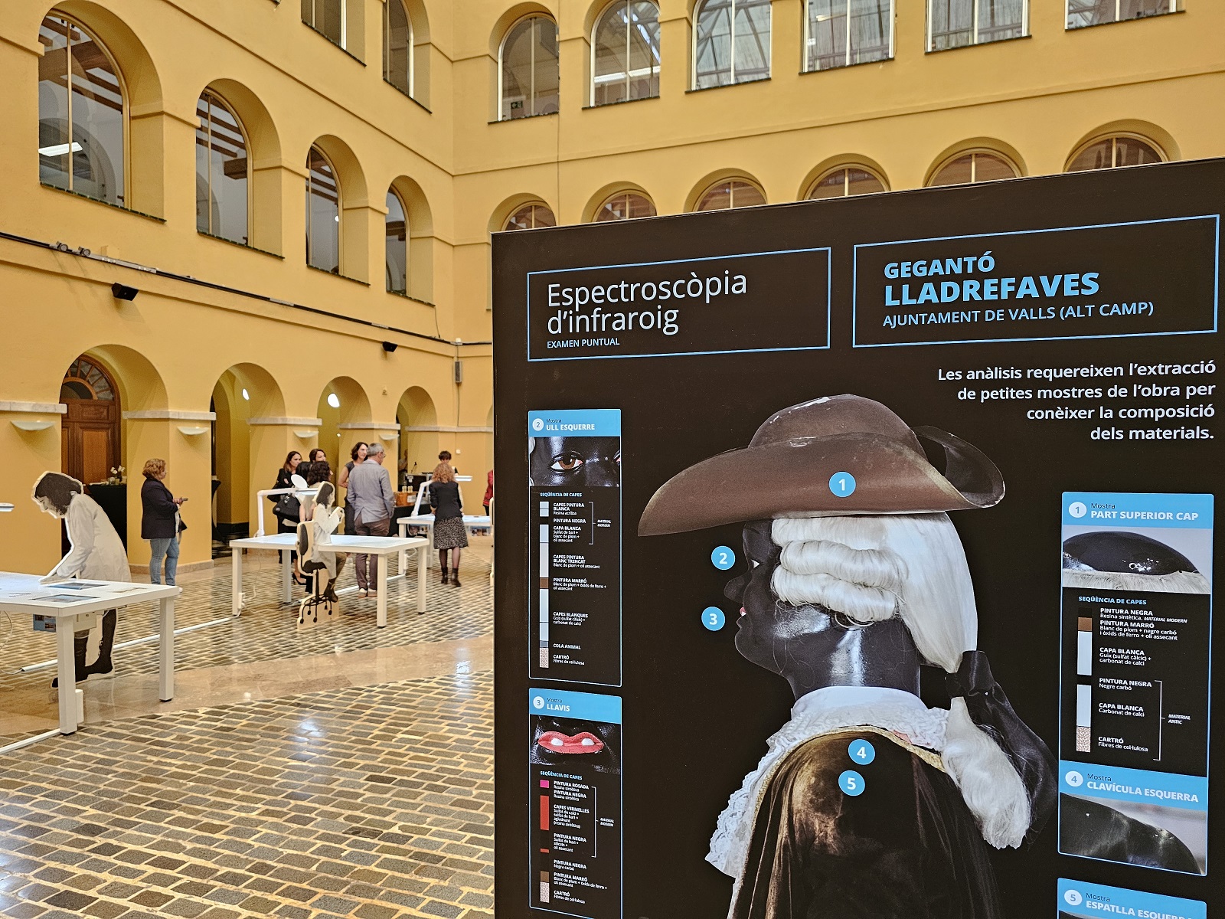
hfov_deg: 73.9
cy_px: 460
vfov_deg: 58.9
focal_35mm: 23
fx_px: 814
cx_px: 612
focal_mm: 6.3
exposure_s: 1/50
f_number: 1.7
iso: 320
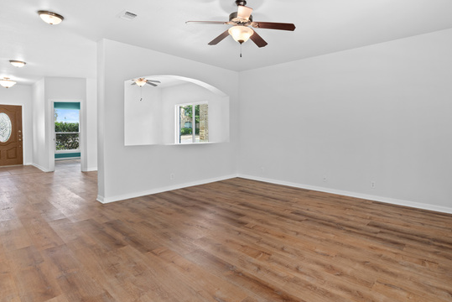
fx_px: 239
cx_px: 256
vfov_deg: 64.4
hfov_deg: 86.4
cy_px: 134
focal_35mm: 19
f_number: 7.1
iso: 320
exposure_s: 1/20
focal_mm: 16
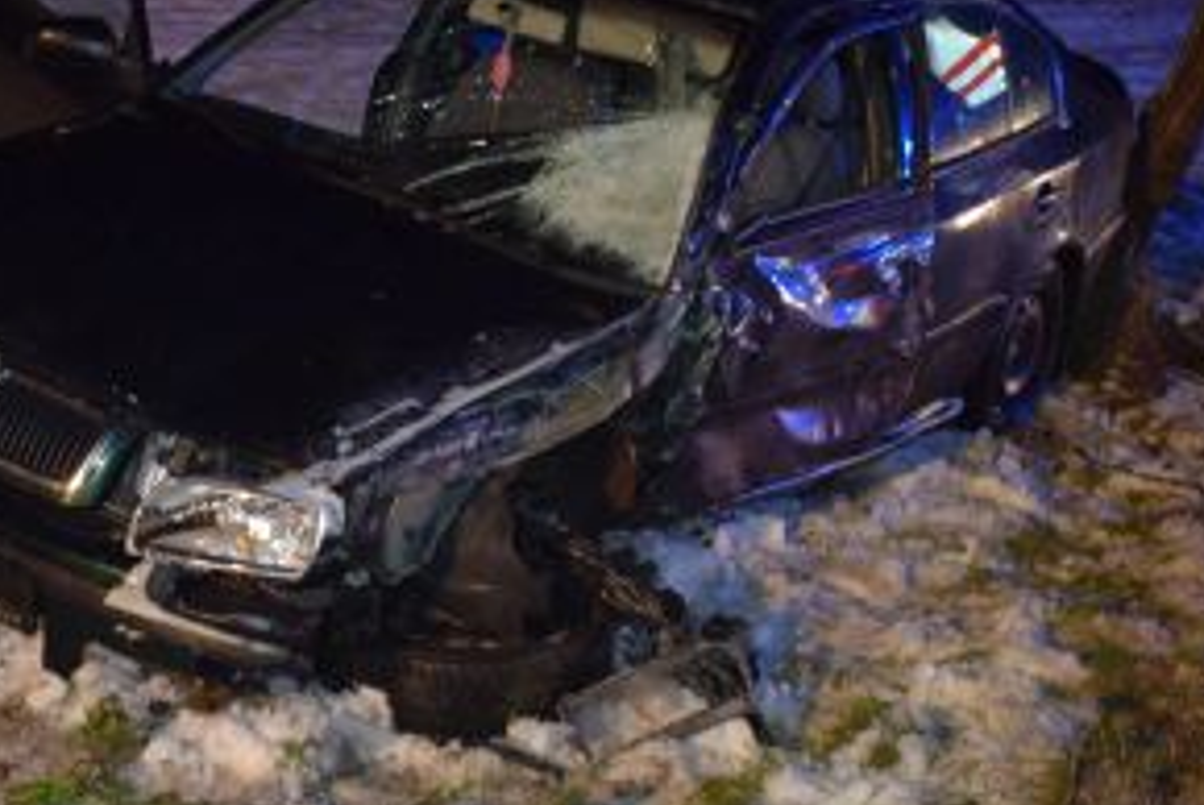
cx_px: 286
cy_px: 465
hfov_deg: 31.7
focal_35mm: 62
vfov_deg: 21.9
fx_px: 2076
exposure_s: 1/30
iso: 1100
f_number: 3.5
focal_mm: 20
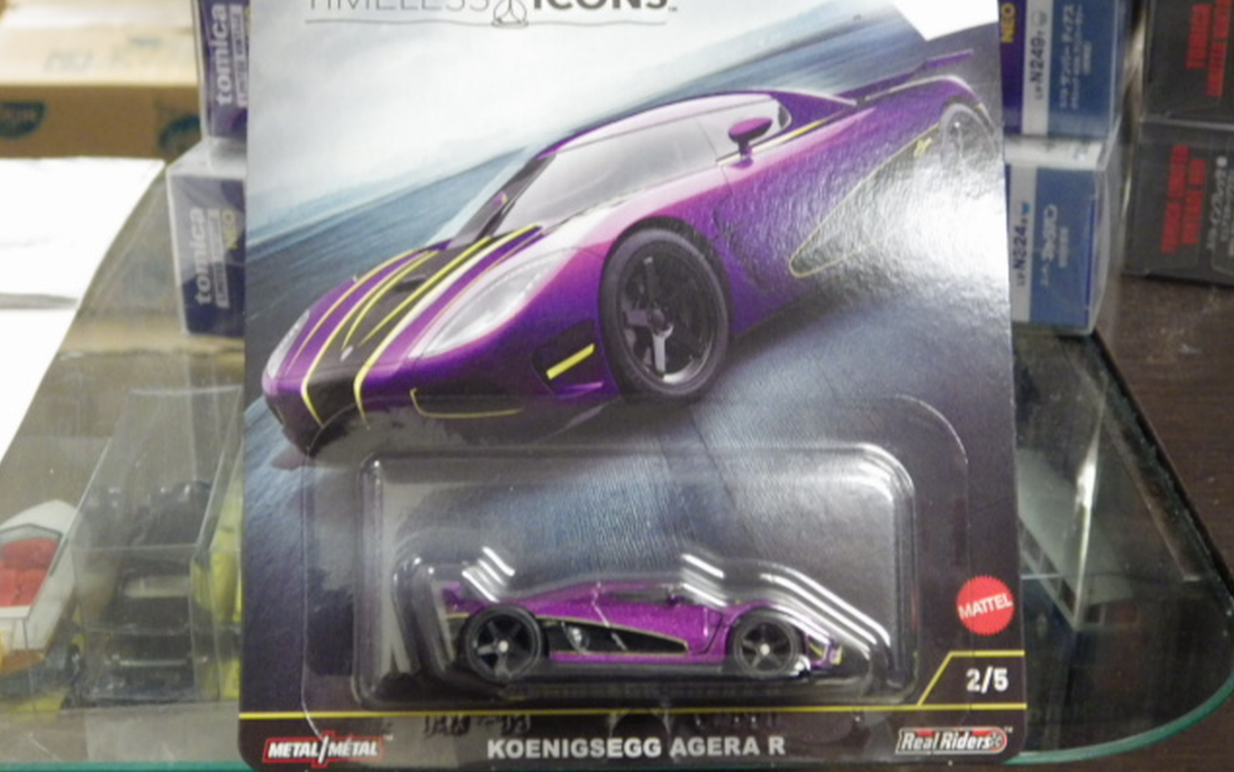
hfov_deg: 32.5
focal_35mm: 63
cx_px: 614
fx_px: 2119
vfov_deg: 20.6
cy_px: 325
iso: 800
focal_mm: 10.7
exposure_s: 1/30
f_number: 4
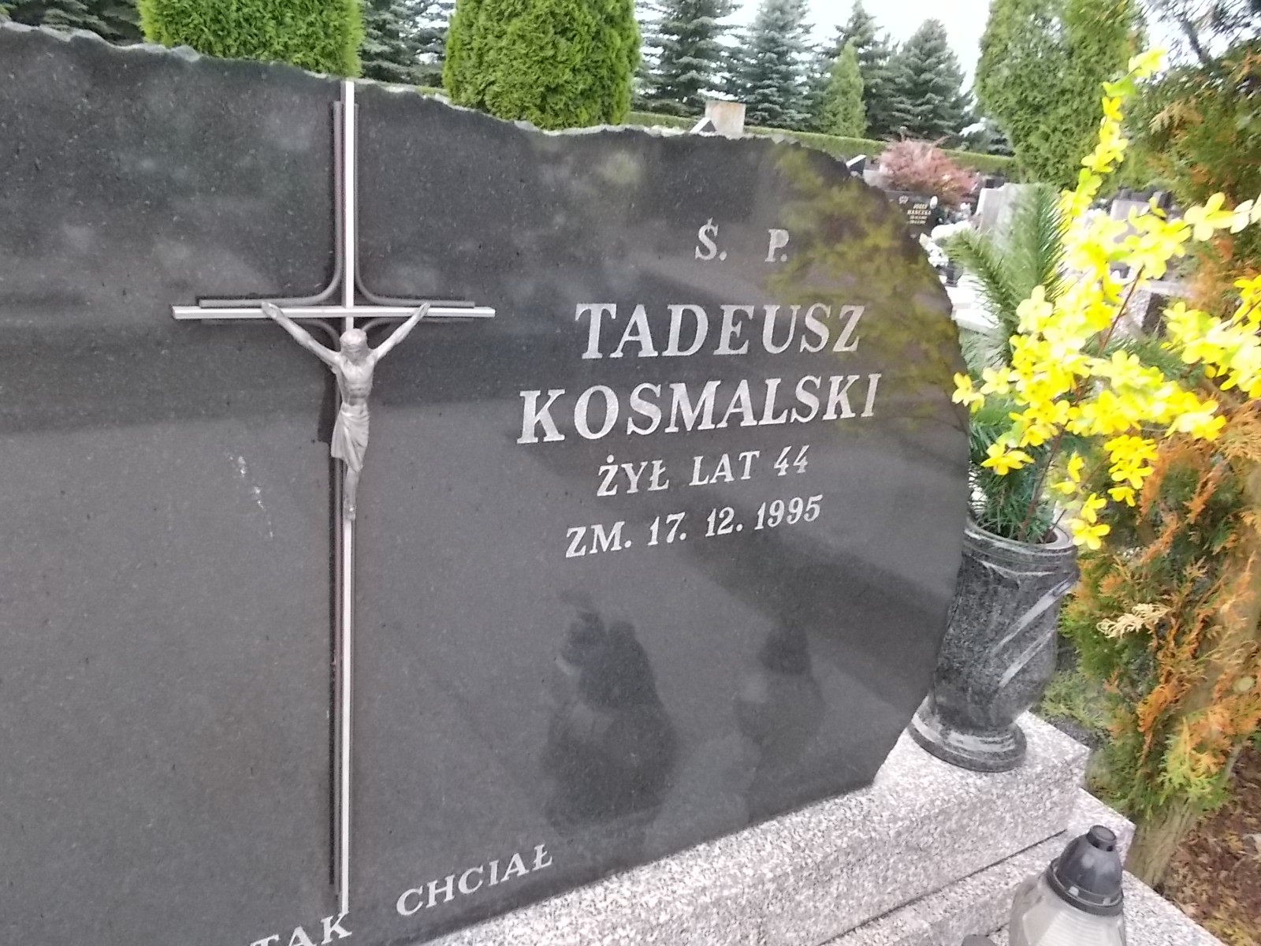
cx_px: 630
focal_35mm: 26
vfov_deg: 53.1
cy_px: 473
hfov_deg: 67.3
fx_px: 947
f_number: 8
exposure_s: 1/100
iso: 400
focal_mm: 4.6
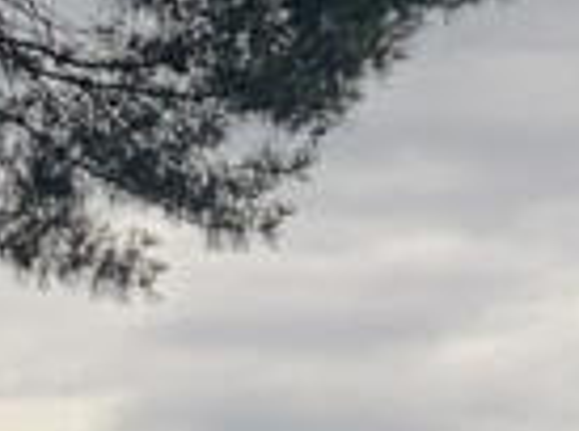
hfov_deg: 5.1
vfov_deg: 3.7
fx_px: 6506
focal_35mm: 390
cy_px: 1411
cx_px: 697
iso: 16
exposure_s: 1/176
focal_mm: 6
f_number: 2.4
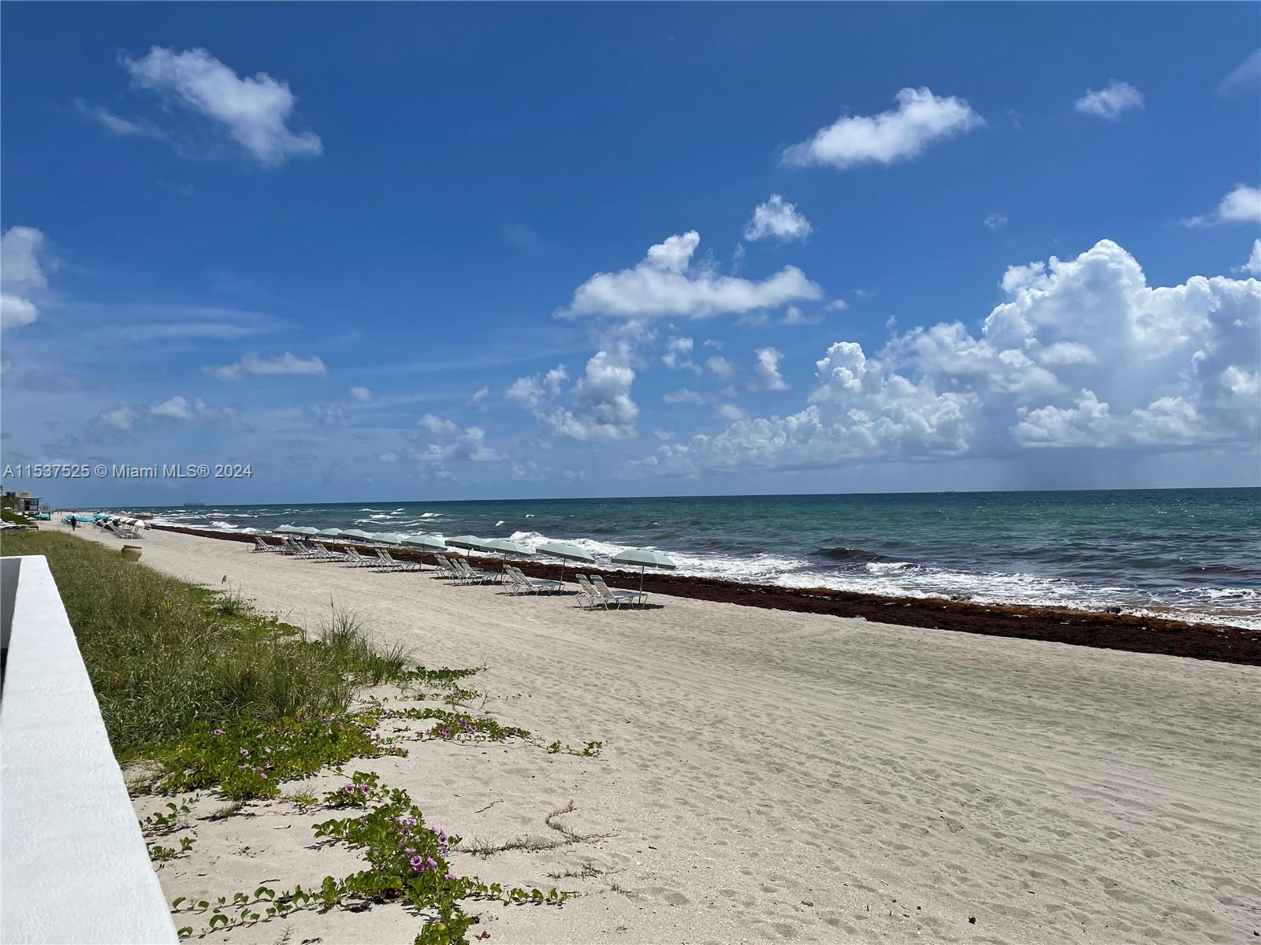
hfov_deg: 67.3
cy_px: 472
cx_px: 630
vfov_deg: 53.1
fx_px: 947
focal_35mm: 26
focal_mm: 4.2
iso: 32
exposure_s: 1/9091
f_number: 1.6
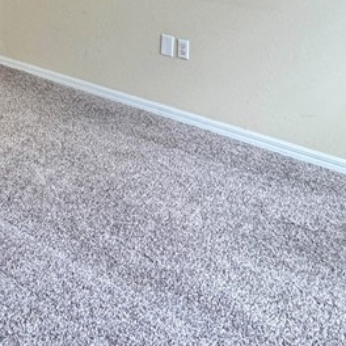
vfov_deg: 29.8
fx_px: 543
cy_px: -79
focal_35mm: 48
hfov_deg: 33.2
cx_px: 22
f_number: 2.2
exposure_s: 1/120
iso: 200
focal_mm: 2.22
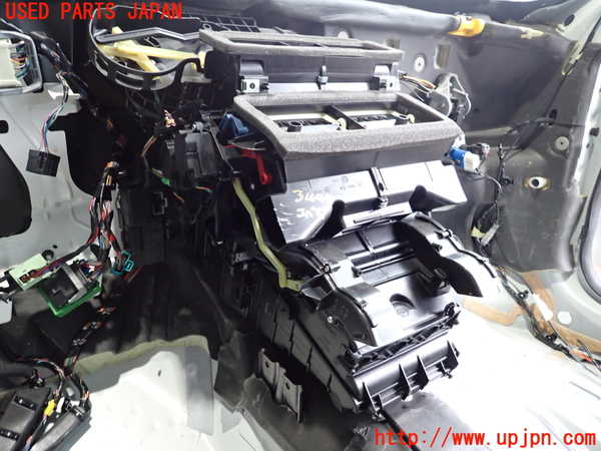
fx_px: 434
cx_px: 300
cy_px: 226
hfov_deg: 69.4
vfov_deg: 54.9
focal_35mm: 25
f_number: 2
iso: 400
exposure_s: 1/30
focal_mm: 4.5
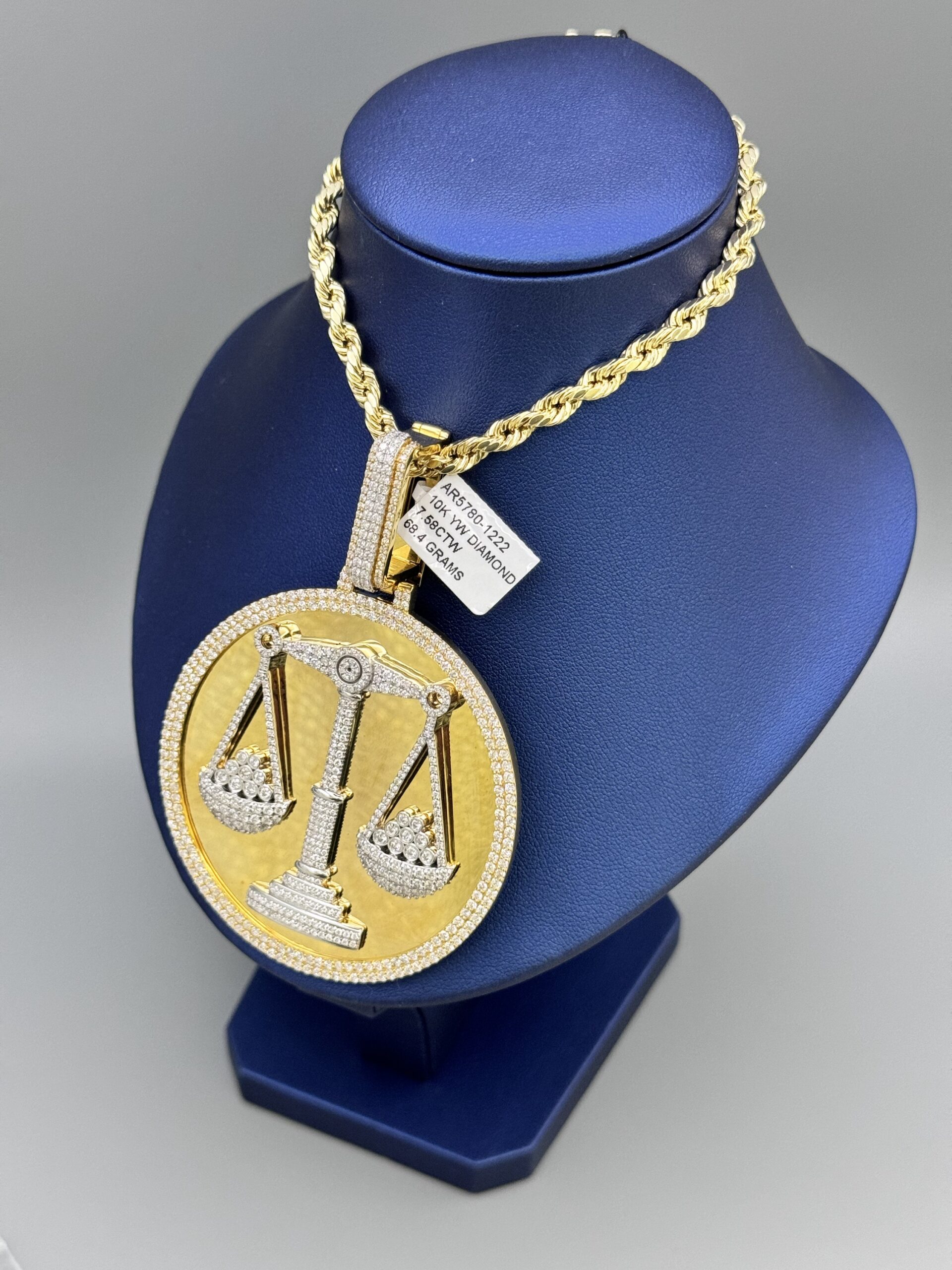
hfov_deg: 30.3
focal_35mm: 48
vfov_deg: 39.7
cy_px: 635
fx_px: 1760
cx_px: 476
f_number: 1.78
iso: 250
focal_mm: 6.86
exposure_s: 1/60
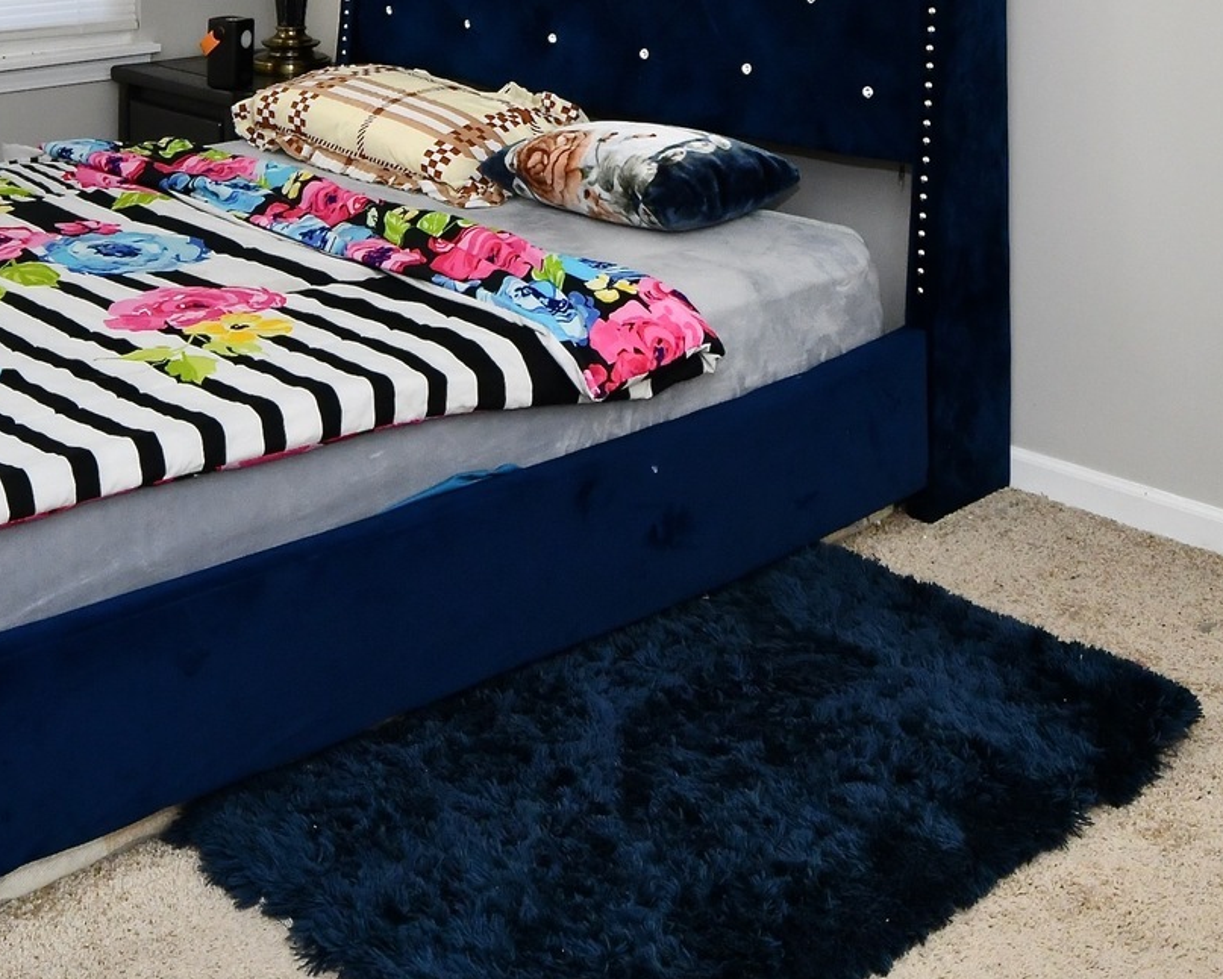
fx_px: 1810
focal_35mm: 50
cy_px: -182
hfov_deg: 37.2
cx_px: 517
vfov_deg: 26.9
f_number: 9
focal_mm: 14
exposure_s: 1/250
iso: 640
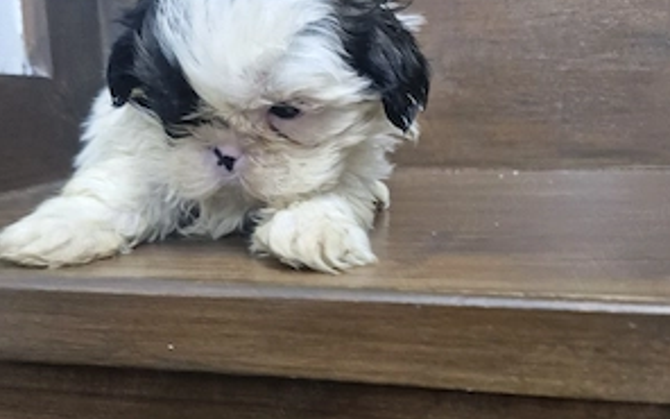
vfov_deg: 38.1
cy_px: 256
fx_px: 603
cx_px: 335
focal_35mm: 33
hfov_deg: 58.1
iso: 640
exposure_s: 1/25
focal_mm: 5.54
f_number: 1.8
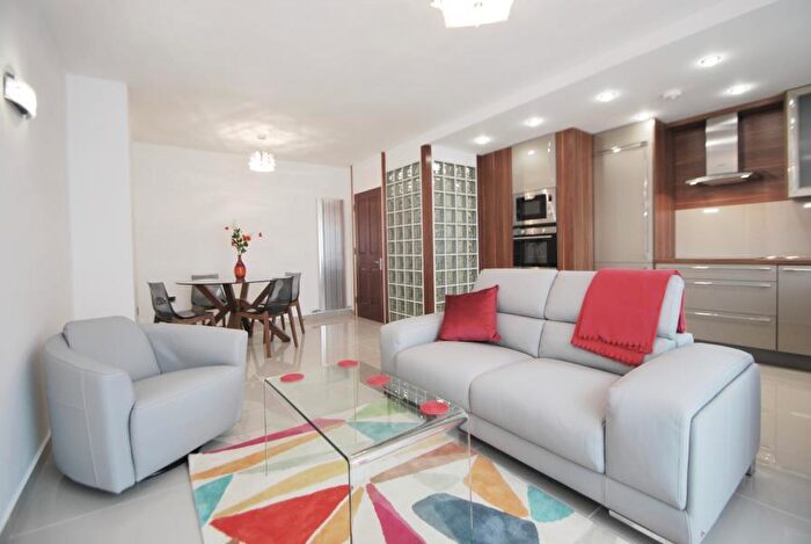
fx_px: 338
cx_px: 406
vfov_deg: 77.5
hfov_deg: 100.3
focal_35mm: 15
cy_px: 272
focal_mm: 10
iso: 200
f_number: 3.5
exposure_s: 1/40
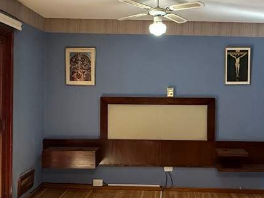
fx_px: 313
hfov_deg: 45.5
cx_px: 163
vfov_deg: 35.1
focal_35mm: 41
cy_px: 101
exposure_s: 1/60
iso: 800
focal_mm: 2.22
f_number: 2.2
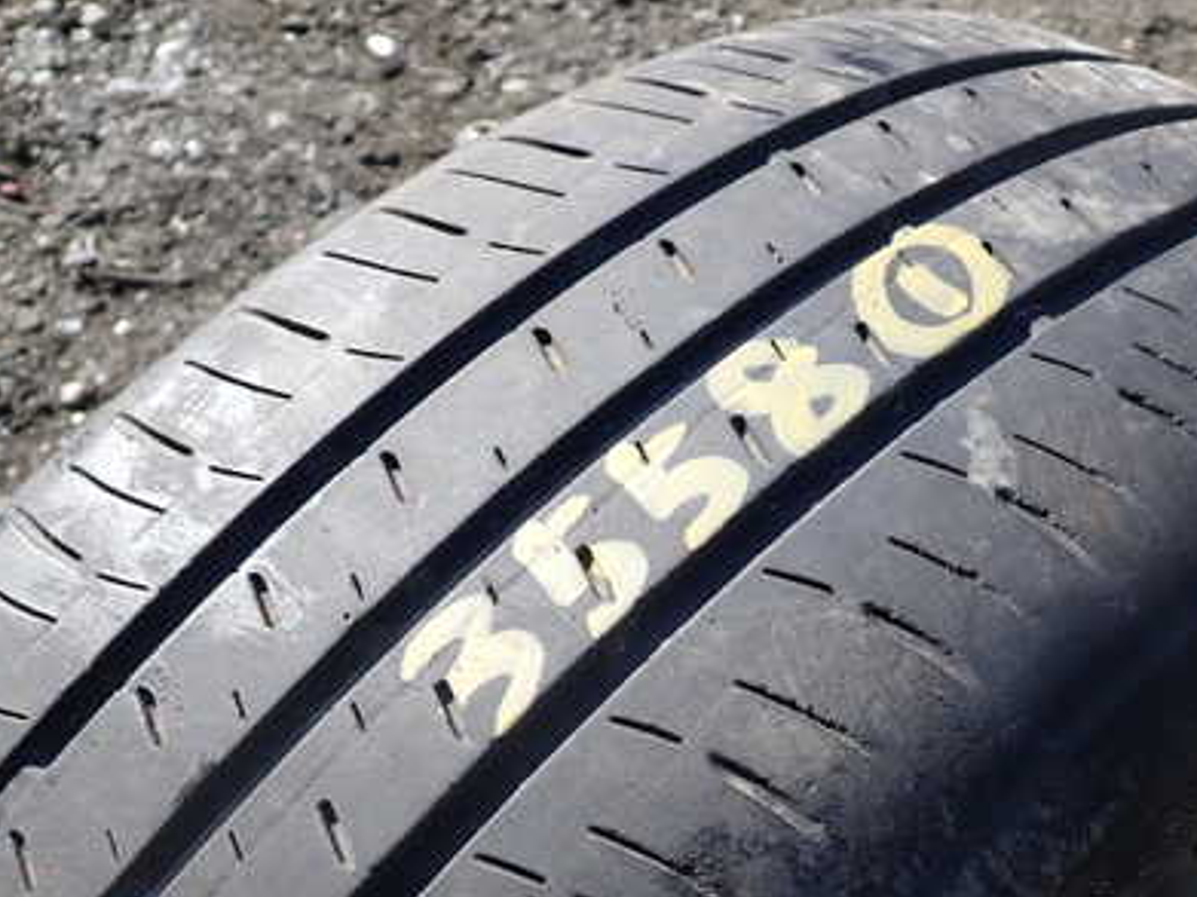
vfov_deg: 31.2
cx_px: 637
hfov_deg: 41.2
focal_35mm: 46
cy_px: 609
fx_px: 1590
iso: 100
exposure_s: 1/400
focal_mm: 5.4
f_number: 3.2
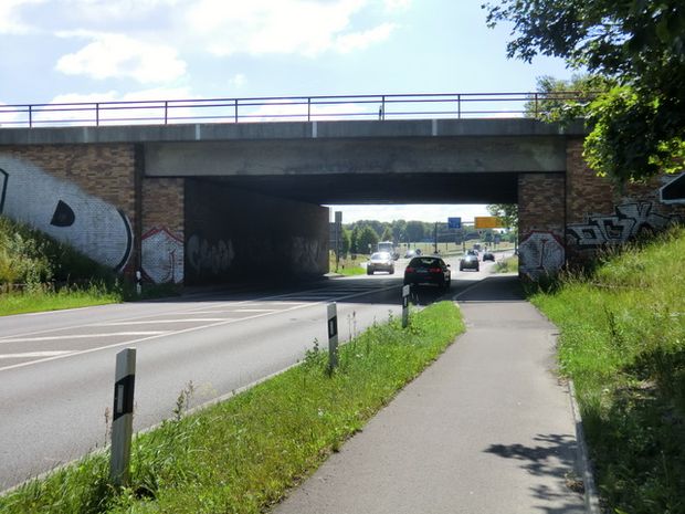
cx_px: 342
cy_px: 257
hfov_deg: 46.8
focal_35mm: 40
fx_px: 792
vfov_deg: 36.0
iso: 64
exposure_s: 1/500
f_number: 3.8
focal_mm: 7.1
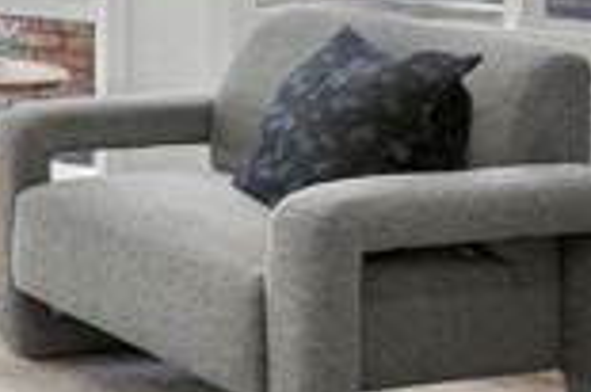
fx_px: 1082
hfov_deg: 18.3
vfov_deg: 18.7
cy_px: -158
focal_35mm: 66
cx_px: -625
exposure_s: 1/3.33
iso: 125
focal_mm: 16
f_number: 9
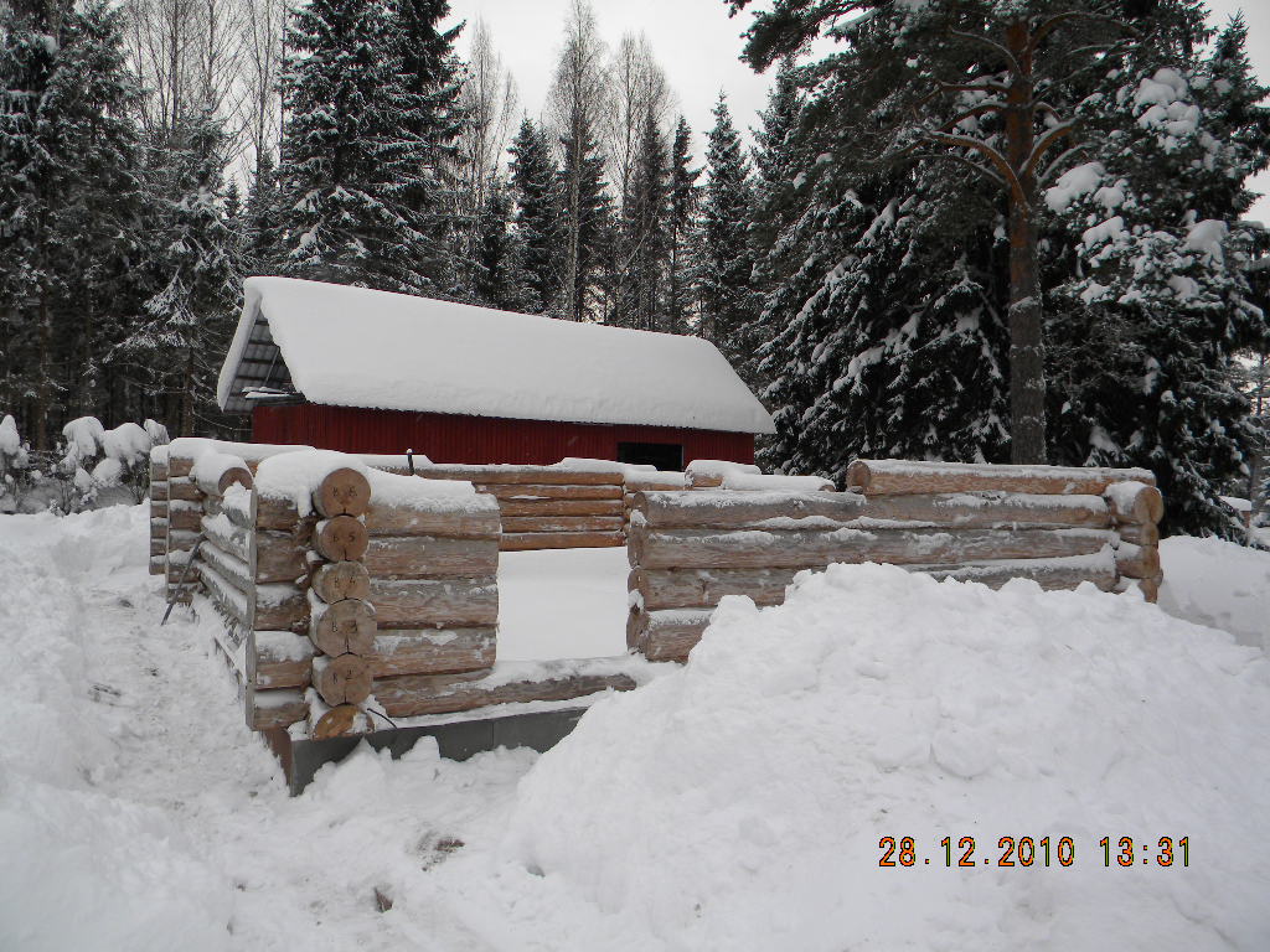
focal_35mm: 28
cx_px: 635
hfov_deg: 63.4
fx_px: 1027
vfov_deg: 49.7
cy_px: 476
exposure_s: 1/280
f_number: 3.5
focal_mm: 5
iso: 80
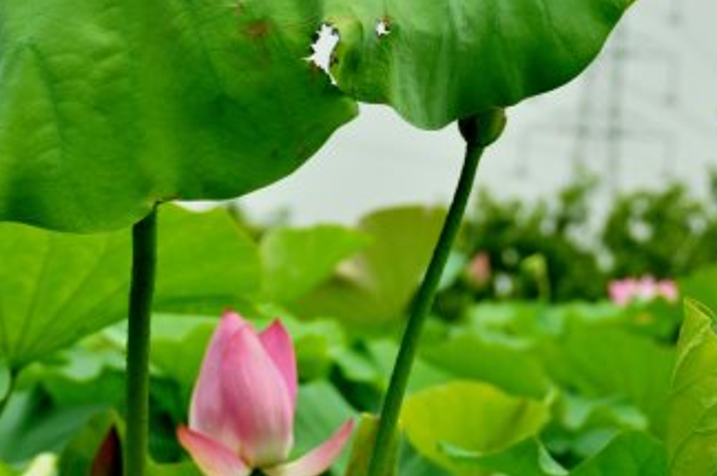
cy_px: 245
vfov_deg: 8.9
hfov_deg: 13.4
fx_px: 3041
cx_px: 190
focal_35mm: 153
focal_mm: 55
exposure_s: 1/800
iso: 400
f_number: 8
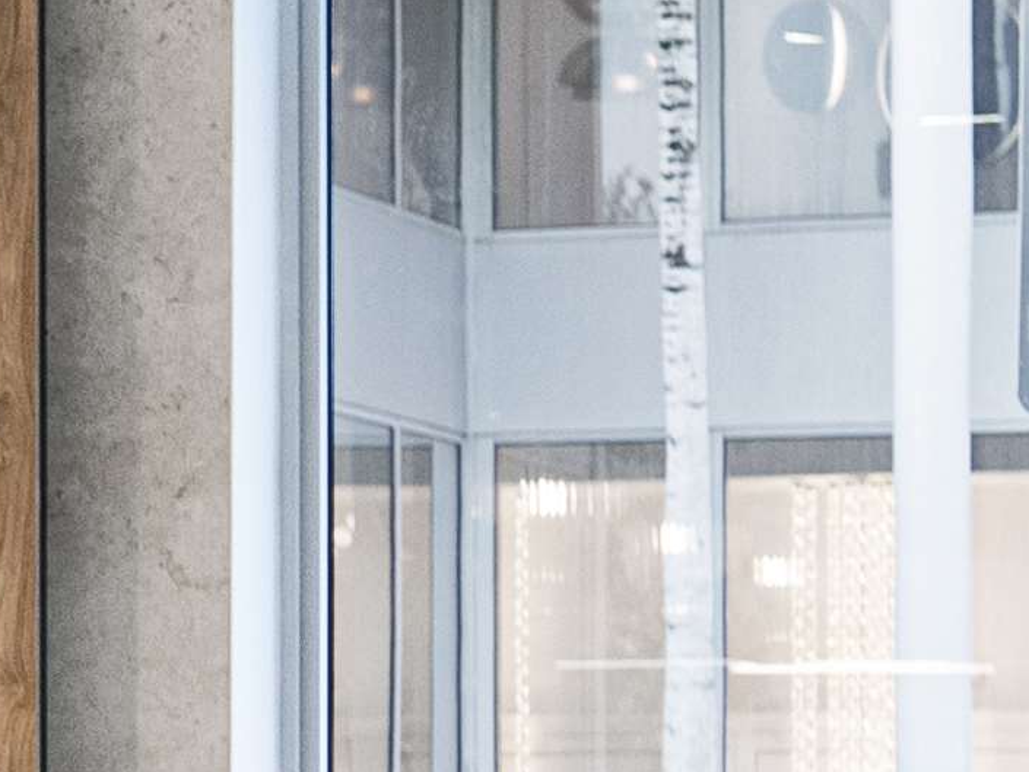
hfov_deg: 6.8
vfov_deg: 5.4
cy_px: 911
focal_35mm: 272
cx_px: -1595
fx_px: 8087
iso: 320
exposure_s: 1/13
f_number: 4
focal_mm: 25
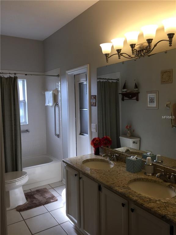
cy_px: 118
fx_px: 197
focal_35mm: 29
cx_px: 88
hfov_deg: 48.2
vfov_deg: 61.7
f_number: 2.2
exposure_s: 1/120
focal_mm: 4.15
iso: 50
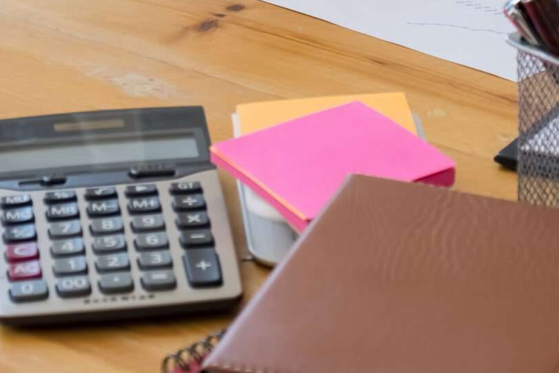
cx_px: 116
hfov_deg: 9.5
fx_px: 3370
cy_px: 129
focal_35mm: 217
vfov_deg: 6.3
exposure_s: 1/250
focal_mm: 46.3
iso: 320
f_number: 5.6
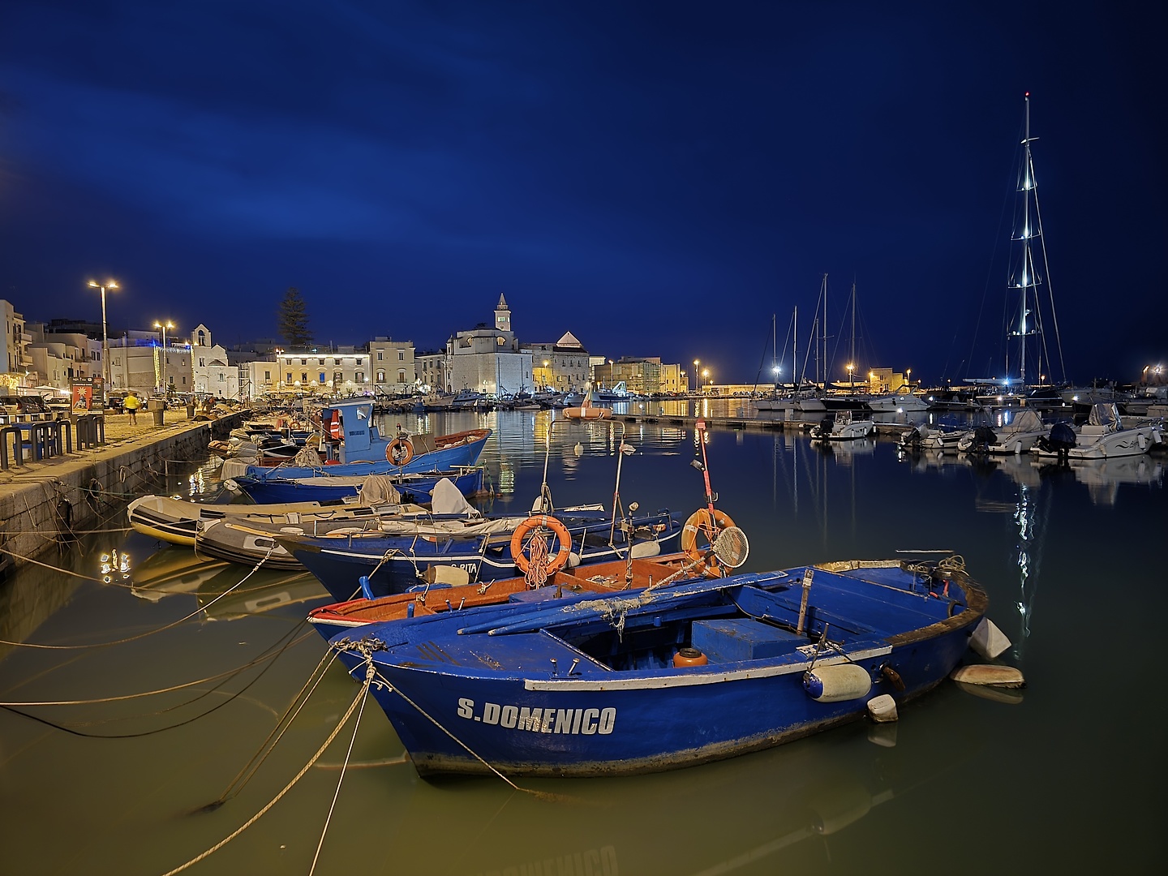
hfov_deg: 73.9
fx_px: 776
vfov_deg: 58.9
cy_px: 438
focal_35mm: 23
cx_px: 584
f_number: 1.7
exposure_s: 1/2.66
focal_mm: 6.3
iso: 160
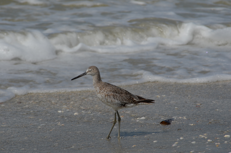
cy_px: 76
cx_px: 116
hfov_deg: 6.9
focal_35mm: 300
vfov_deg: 4.6
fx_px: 1921
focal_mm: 200
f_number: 8
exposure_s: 1/1000
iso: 180
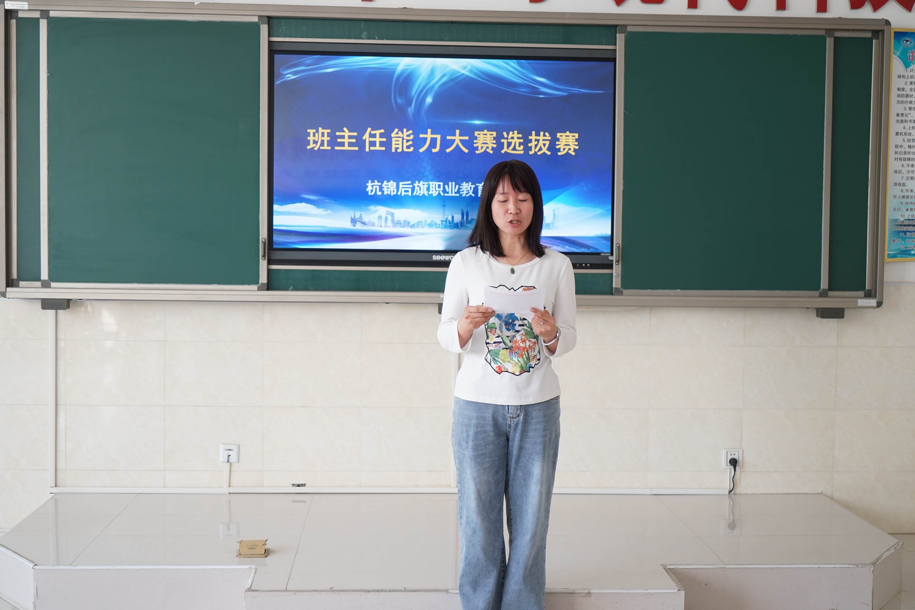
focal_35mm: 43
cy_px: 305
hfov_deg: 45.4
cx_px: 458
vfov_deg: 31.2
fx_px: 1093
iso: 320
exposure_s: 1/60.2
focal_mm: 43
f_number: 4
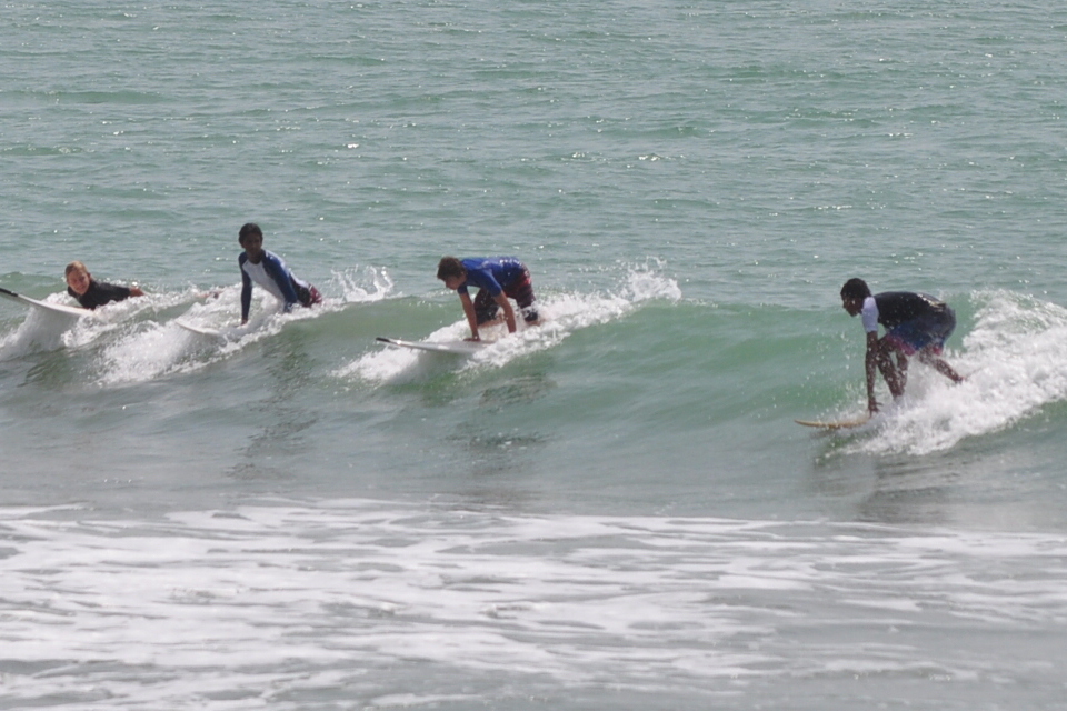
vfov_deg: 4.6
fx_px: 8891
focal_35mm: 300
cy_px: 356
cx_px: 534
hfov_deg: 6.9
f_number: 11
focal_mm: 200
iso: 200
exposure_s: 1/640
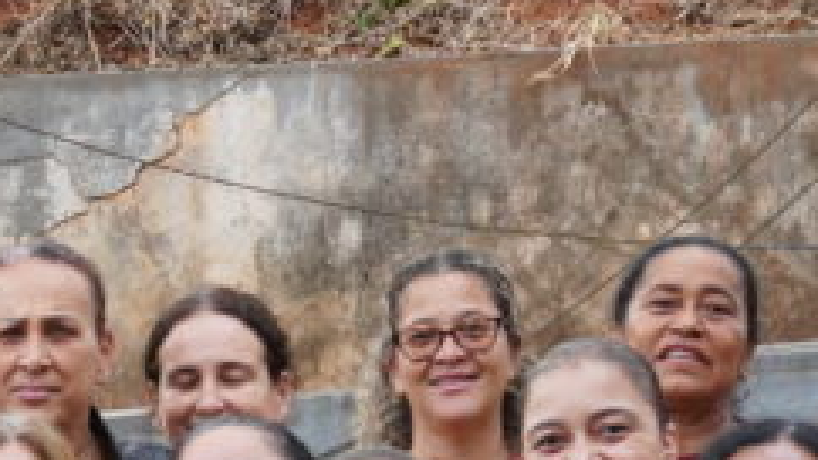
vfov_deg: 5.0
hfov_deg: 8.8
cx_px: -399
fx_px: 5183
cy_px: 751
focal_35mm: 239
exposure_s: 1/40
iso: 100
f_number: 5.6
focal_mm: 24
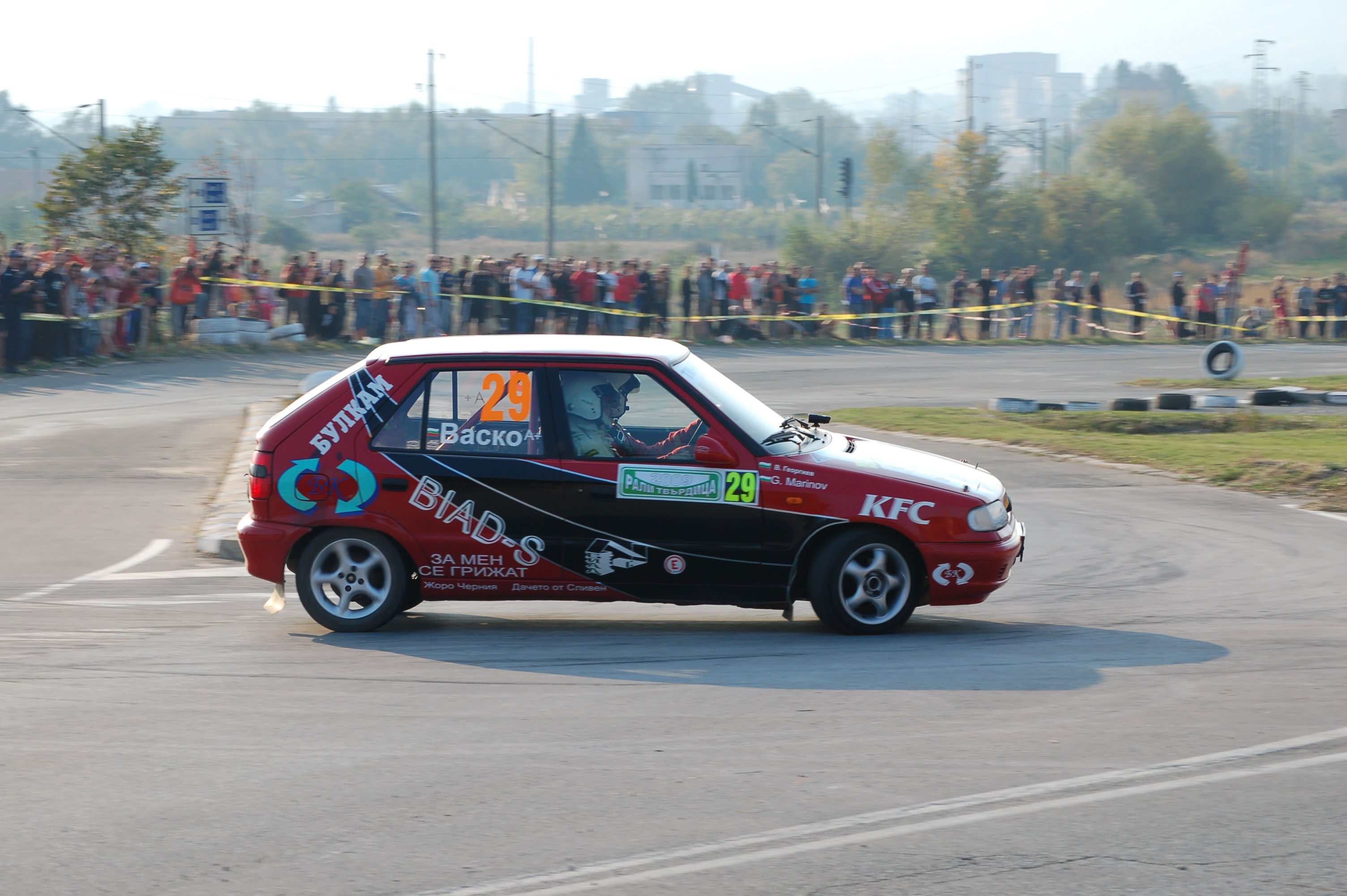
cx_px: 674
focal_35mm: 108
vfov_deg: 12.7
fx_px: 4037
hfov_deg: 18.9
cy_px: 448
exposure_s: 1/125
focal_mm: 72
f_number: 11
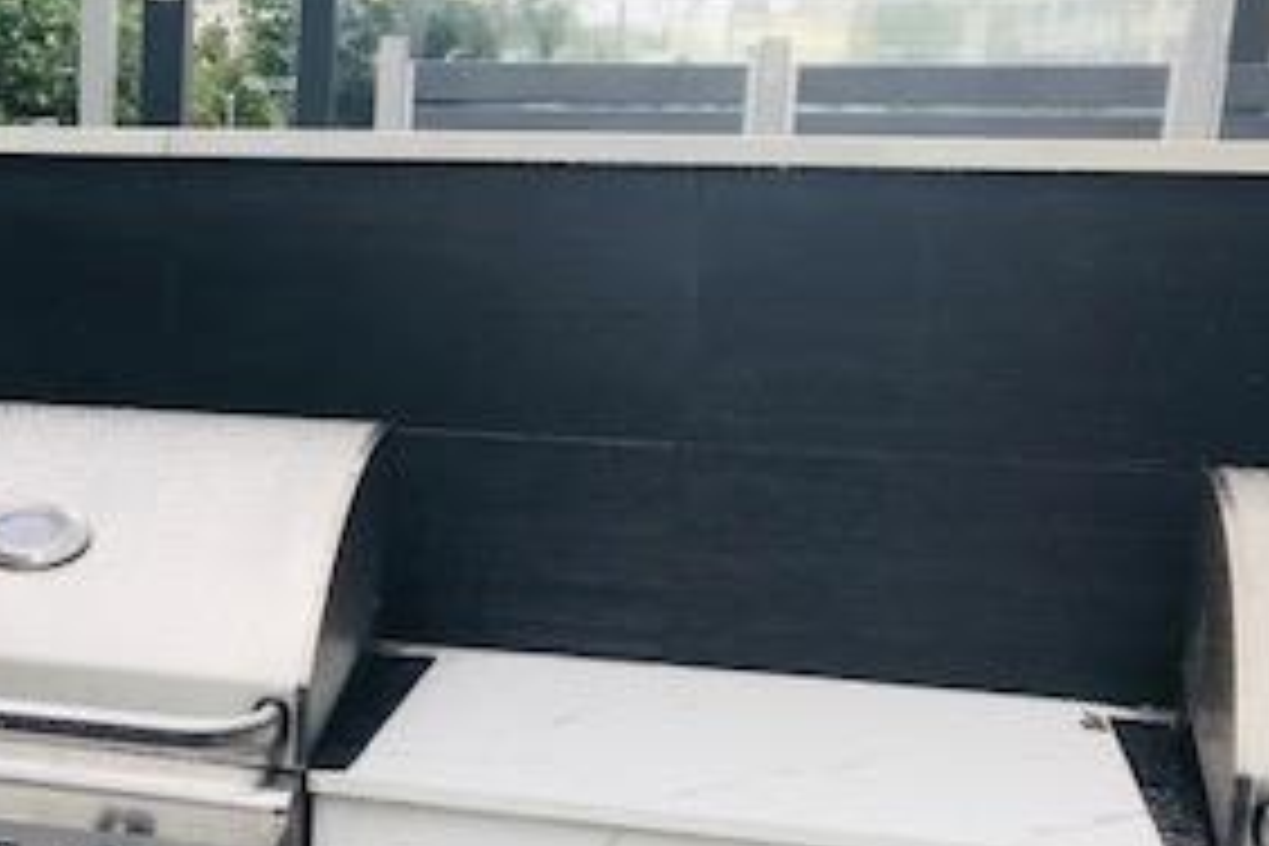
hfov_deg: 28.7
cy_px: 657
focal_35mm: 66
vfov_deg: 20.4
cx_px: 14
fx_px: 2326
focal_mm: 3.99
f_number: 1.8
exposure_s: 1/164
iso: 20
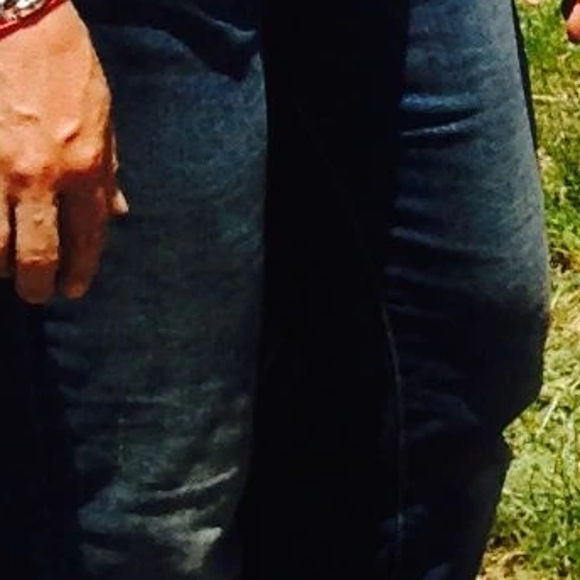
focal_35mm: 277
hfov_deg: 6.0
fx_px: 5251
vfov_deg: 6.2
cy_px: -359
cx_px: 1561
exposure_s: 1/1695
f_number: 2.4
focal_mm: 4.12
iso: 50
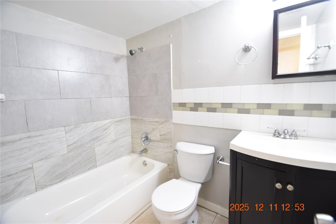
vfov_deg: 77.3
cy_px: 112
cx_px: 168
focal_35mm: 15
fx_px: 140
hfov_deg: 100.4
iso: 800
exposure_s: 1/30
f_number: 3.5
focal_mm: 10
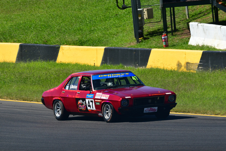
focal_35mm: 465
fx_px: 2920
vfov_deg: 3.0
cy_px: 76
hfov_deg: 4.4
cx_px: 113
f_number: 13
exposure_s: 1/640
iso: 500
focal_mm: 310
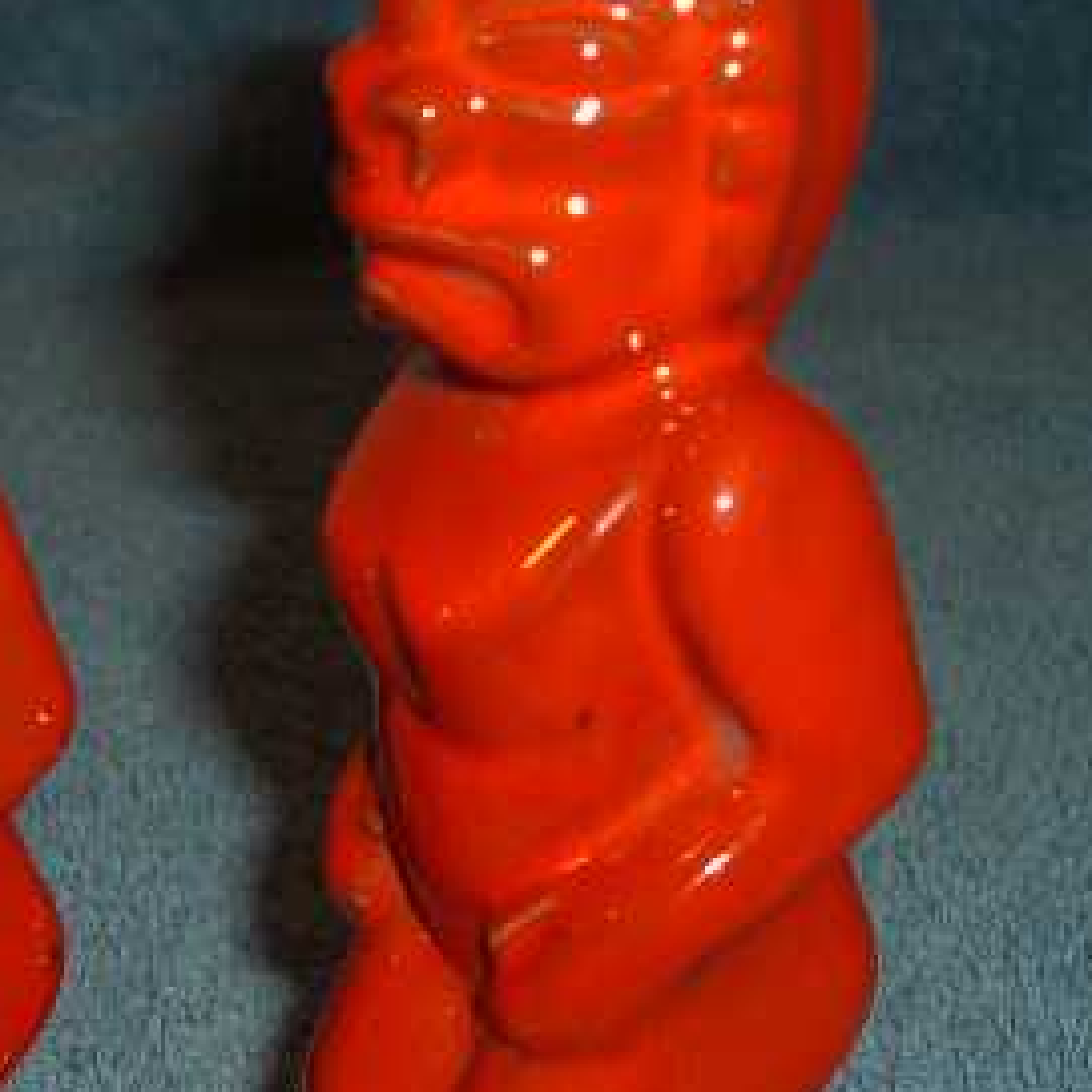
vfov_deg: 15.1
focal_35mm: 115
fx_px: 4104
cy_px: 729
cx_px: 121
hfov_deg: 15.0
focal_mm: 11.5
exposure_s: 1/30
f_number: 6.8
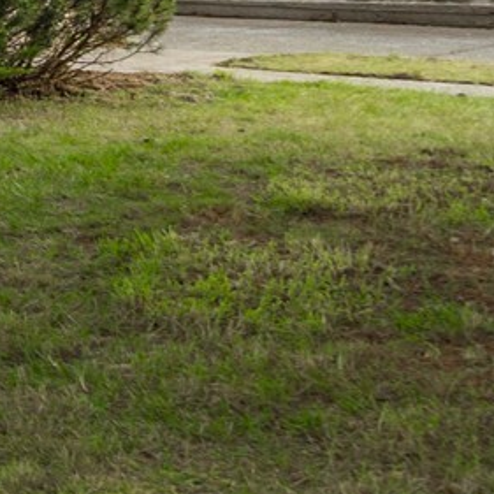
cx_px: -961
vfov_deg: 13.3
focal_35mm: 123
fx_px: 1986
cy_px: -258
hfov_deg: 10.4
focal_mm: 24
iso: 100
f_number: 6.3
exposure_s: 1/80
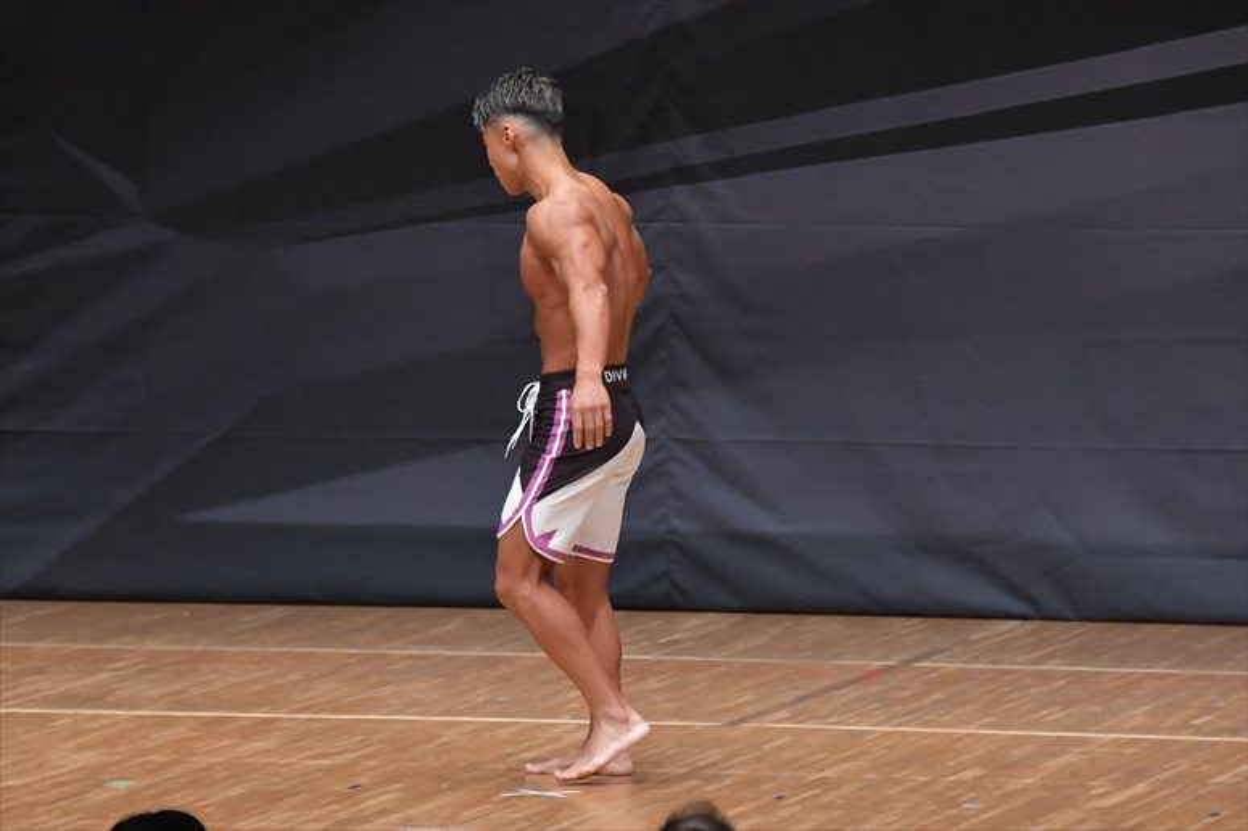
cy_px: 416
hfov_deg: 6.9
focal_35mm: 300
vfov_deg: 4.6
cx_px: 624
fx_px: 10395
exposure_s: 1/400
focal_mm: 200
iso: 6400
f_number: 5.6
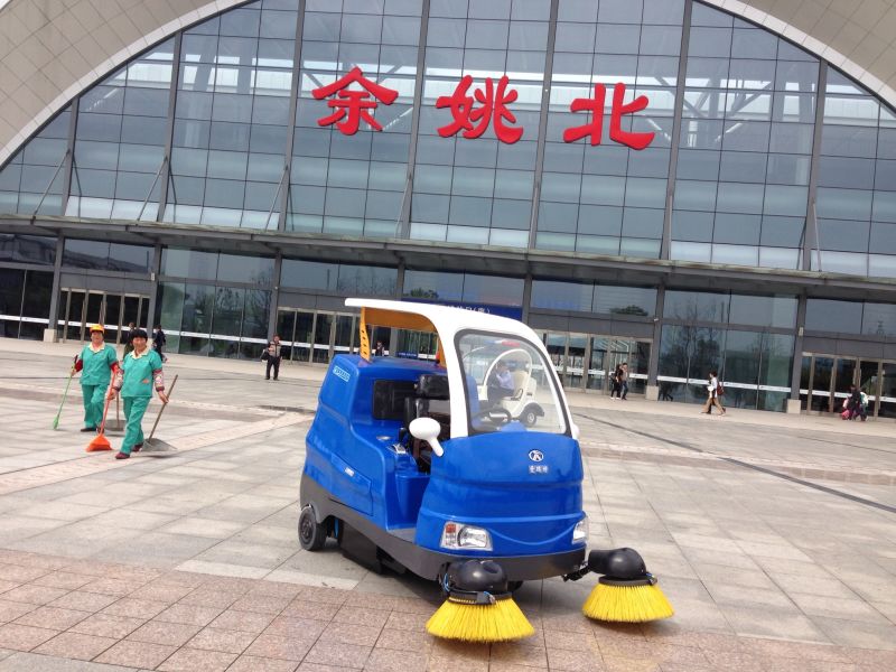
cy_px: 336
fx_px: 854
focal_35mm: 33
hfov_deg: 55.4
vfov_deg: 42.9
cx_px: 448
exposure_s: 1/889
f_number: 2.4
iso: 50
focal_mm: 4.13
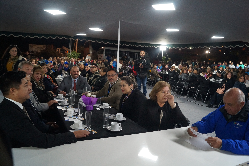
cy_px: 83
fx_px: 187
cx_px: 124
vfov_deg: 47.8
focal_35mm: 27
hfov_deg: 67.4
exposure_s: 1/60
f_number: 4
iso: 1600
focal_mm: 18
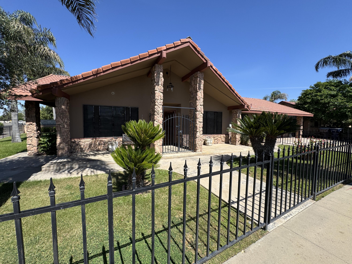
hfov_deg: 102.1
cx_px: 176
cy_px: 132
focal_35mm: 14
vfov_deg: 85.7
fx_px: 142
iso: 50
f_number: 2.2
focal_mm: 2.22
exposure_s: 1/1395
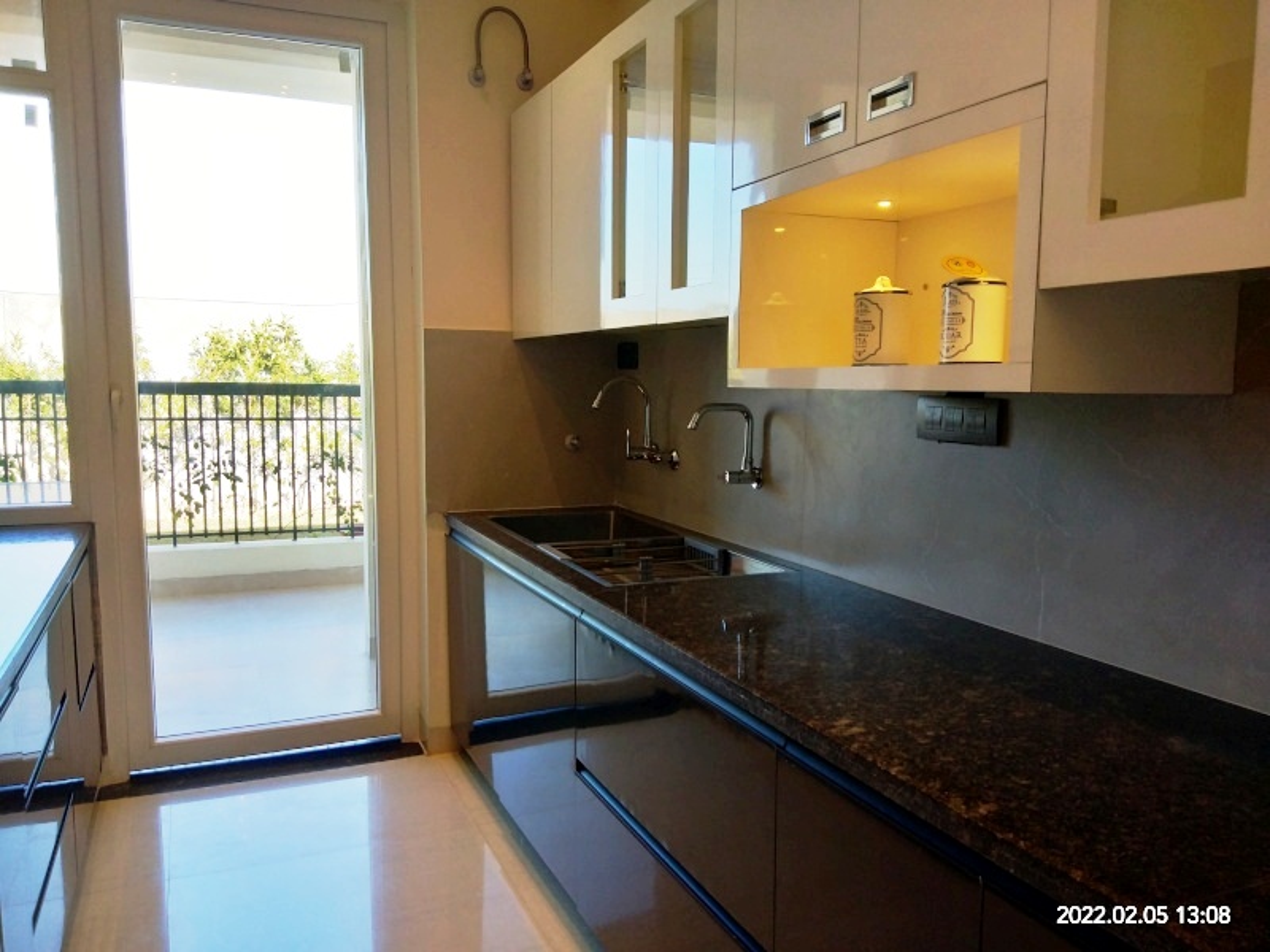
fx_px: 1064
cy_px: 476
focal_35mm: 29
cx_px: 635
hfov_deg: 61.7
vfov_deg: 48.2
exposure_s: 1/100
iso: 192
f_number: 2
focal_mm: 3.55
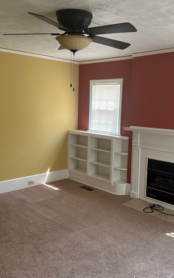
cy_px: 142
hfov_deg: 36.1
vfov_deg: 55.3
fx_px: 266
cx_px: 105
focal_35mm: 35
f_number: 1.78
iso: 125
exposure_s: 1/121
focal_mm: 6.86
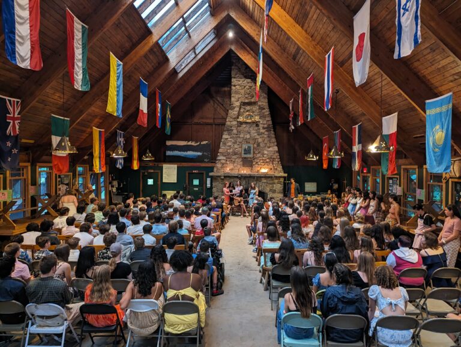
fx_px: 320
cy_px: 174
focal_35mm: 24
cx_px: 230
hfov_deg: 71.5
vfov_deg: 56.9
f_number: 1.85
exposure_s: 1/24
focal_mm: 6.81
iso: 744
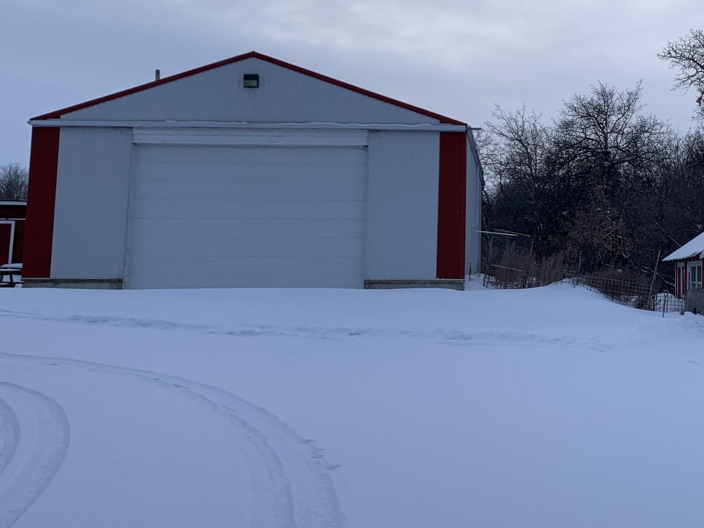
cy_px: 172
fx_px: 936
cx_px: 543
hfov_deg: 39.9
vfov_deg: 31.3
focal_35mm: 46
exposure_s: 1/962
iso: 25
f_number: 1.8
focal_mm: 4.25
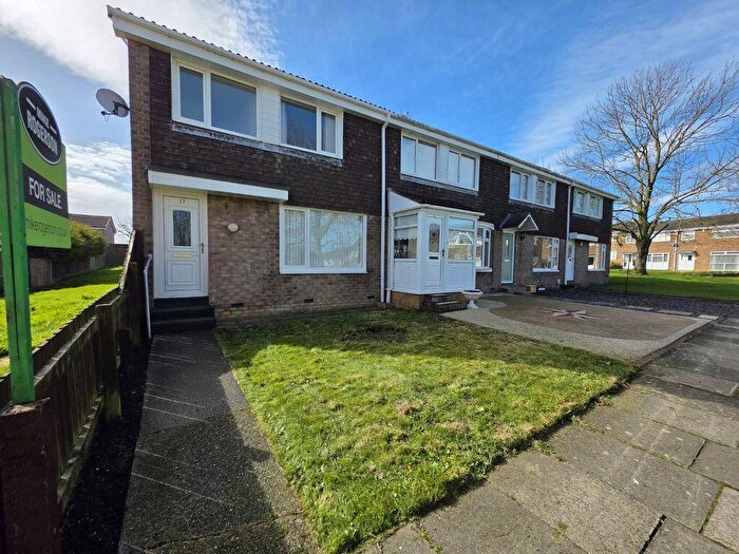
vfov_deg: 89.9
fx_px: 278
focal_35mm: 13
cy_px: 277
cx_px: 370
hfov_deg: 106.2
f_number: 1.9
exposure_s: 1/1946
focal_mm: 2.2
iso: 40
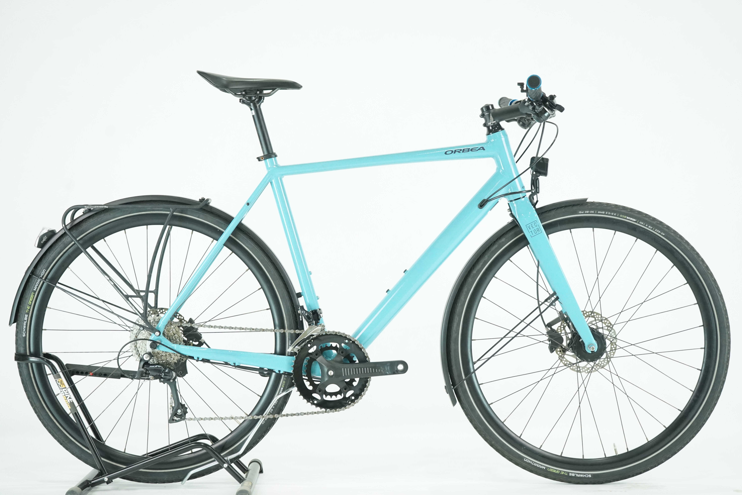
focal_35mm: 60
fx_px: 1237
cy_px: 248
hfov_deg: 33.4
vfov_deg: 22.6
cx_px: 371
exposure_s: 1/200
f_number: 5.6
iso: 2500
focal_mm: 60
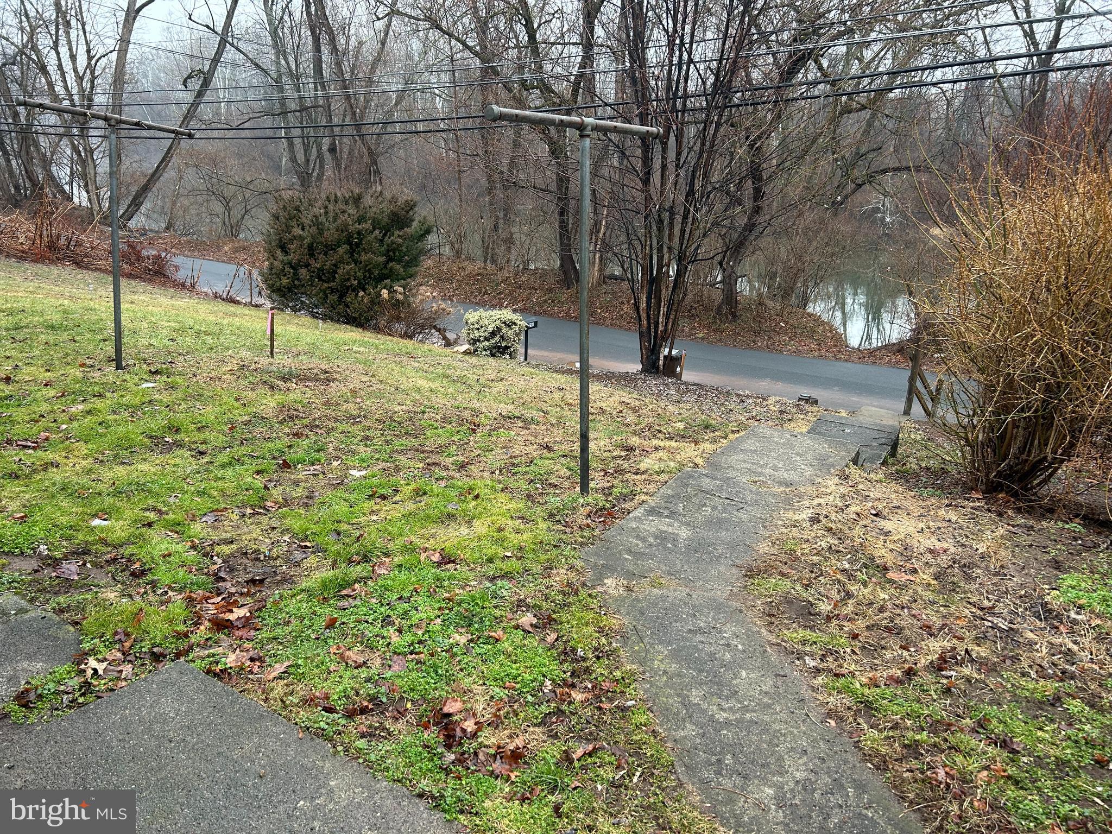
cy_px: 417
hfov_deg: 67.3
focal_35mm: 26
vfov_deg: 53.1
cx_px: 556
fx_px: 835
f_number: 1.5
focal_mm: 5.7
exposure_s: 1/121
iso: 64
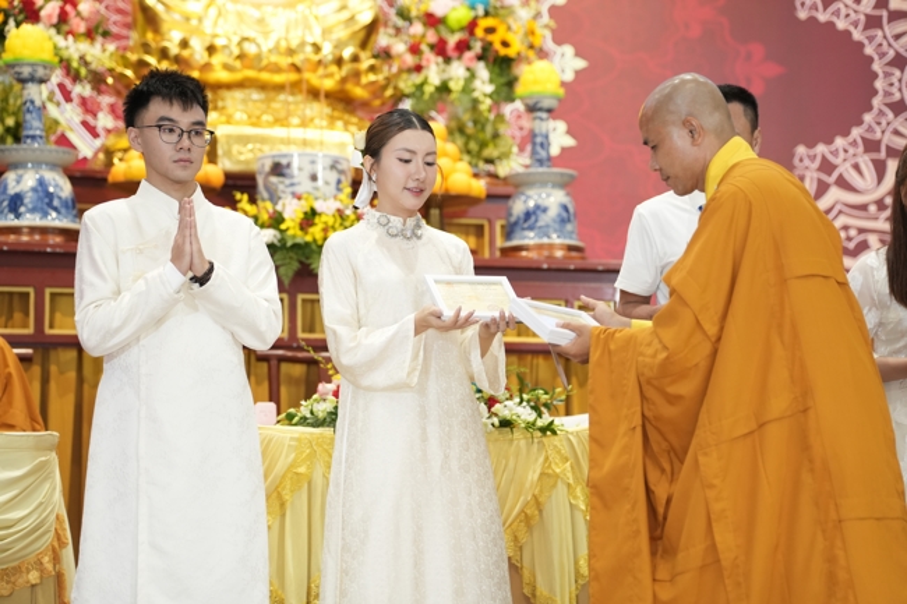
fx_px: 2141
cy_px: 302
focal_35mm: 85
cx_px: 454
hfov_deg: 23.9
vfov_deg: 16.1
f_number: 2.8
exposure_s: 1/200
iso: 1600
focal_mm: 85
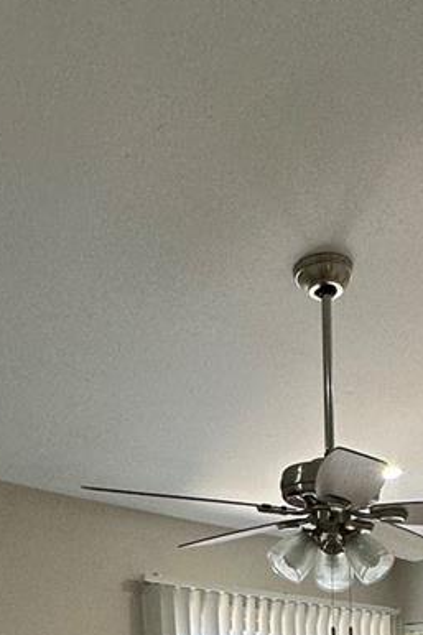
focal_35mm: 58
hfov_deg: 21.7
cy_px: 844
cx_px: 502
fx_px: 1023
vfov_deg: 28.0
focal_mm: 2.22
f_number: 2.2
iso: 100
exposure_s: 1/120
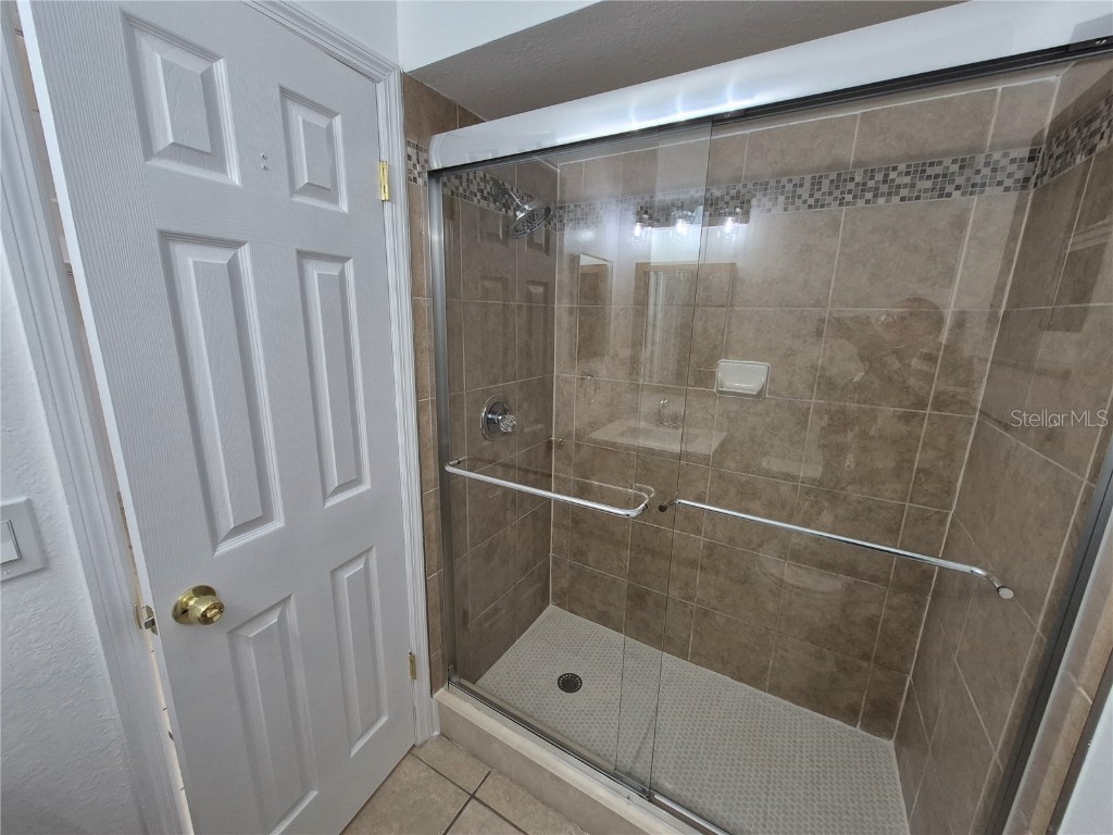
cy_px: 418
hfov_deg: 106.2
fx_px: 418
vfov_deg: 89.9
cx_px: 556
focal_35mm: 13
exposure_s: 1/60
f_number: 2.2
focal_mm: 1.74
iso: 160
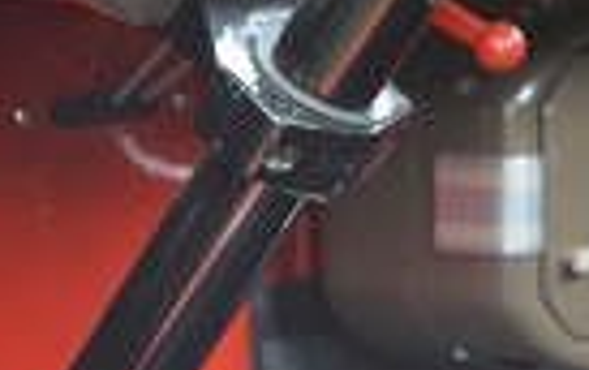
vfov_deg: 5.4
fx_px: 3929
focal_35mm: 244
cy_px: -24
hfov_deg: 8.5
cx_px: 641
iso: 800
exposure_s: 1/50
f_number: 5.6
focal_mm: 55
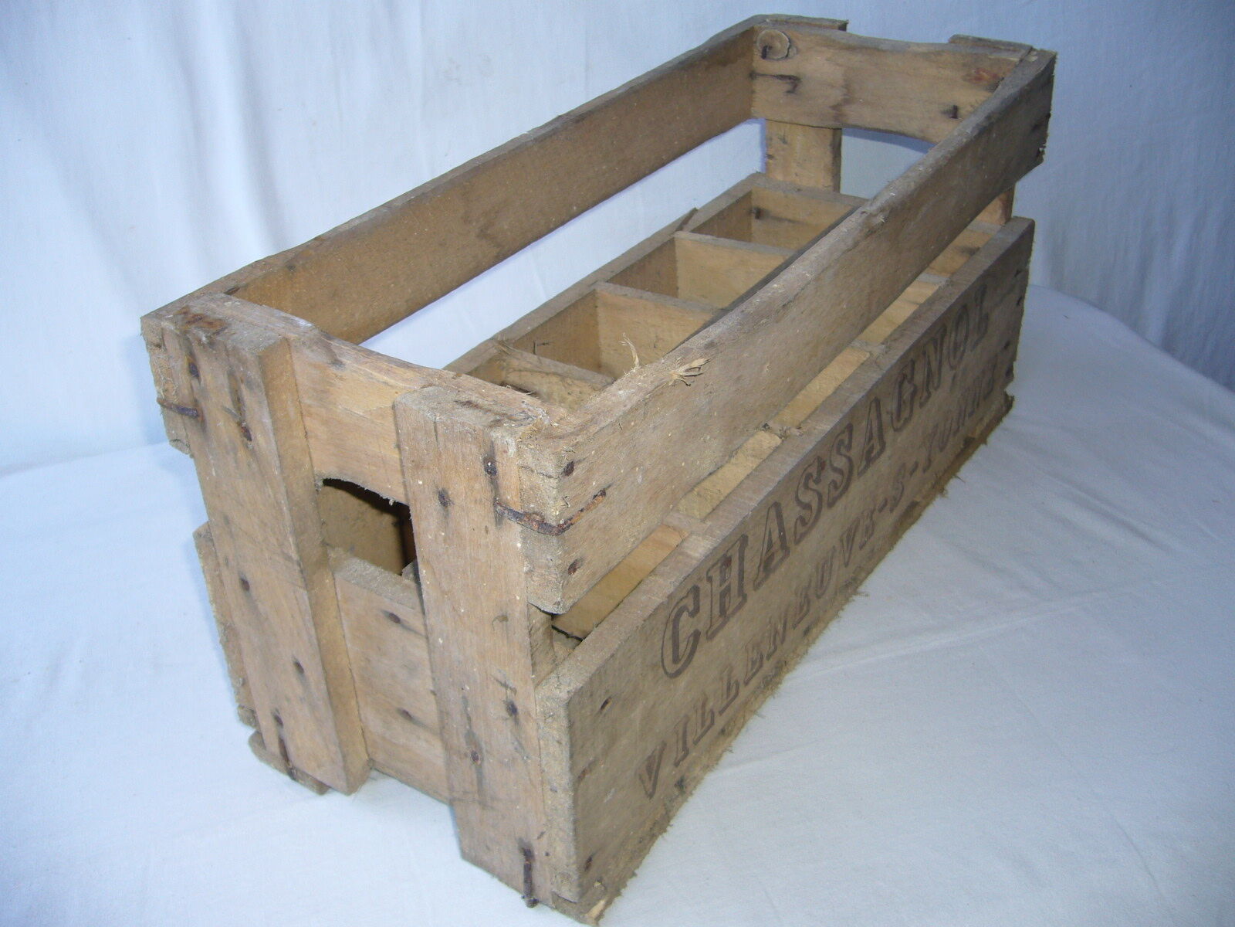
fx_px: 1249
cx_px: 618
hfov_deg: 52.6
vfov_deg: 40.7
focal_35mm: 35
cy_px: 464
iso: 80
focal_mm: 5.8
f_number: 2.8
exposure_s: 1/60
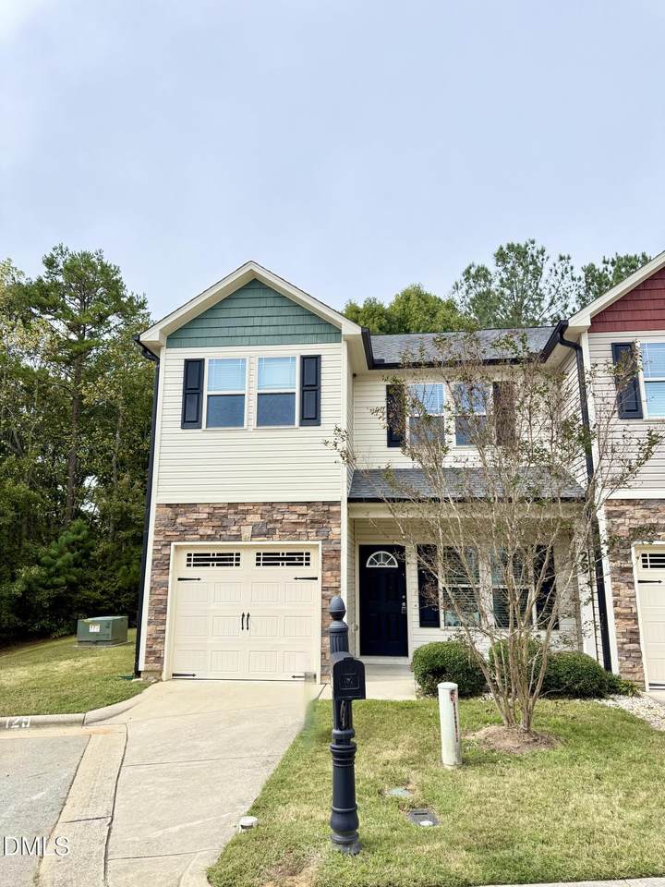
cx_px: 332
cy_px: 444
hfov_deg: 56.8
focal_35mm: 24
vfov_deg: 71.6
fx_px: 615
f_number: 1.78
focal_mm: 6.76
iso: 100
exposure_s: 1/2525
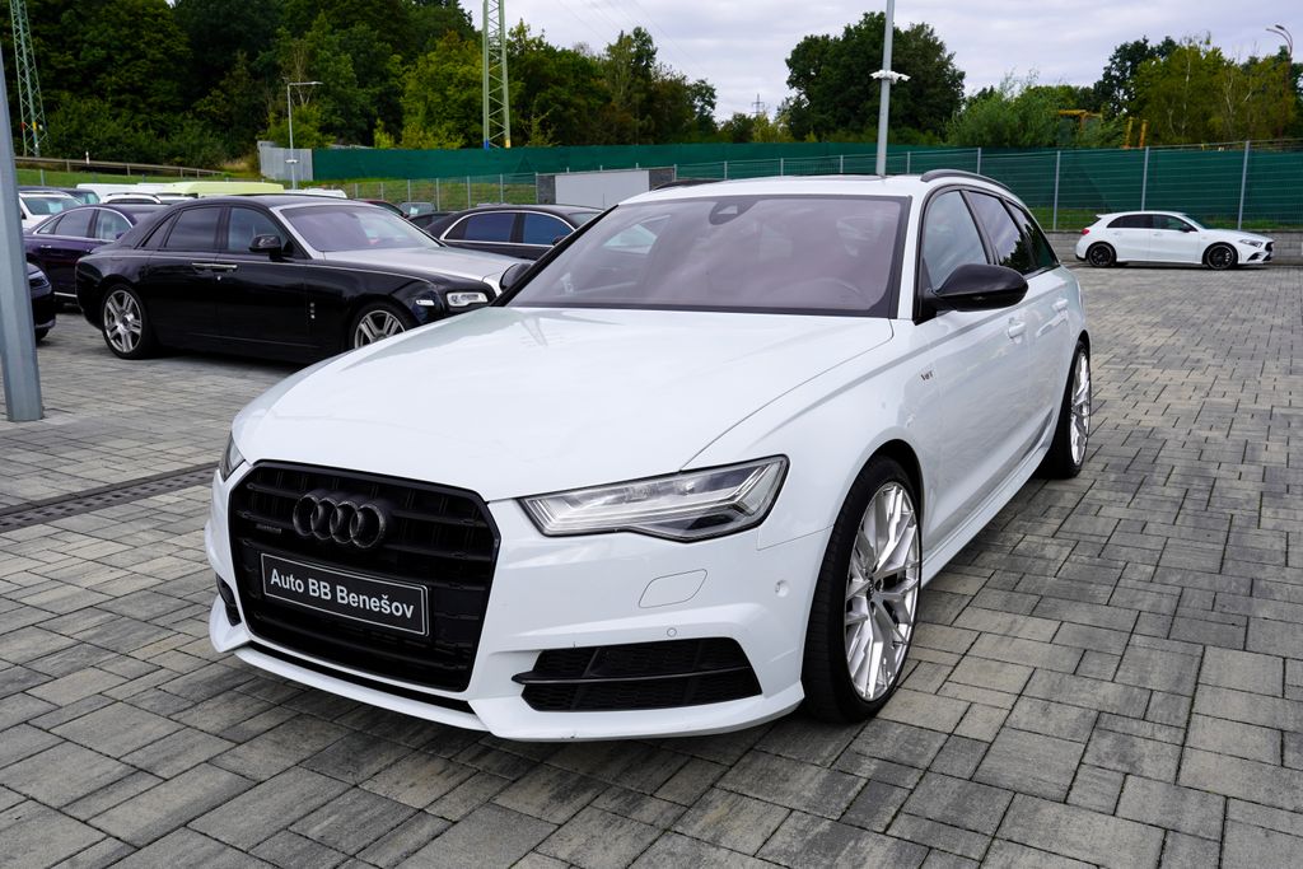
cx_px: 652
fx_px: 1050
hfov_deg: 63.7
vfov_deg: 45.0
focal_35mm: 29
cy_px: 434
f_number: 10
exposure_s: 1/160
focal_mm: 29
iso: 100
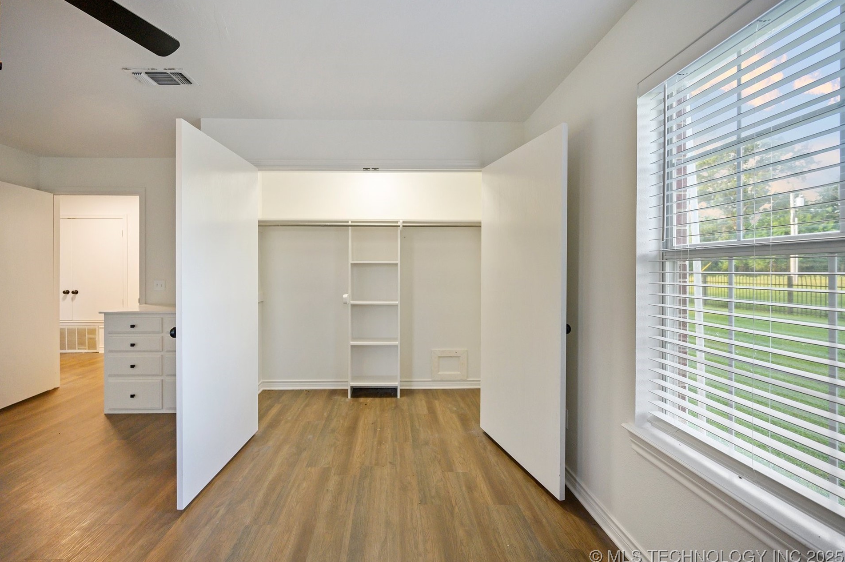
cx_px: 395
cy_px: 273
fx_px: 352
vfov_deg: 77.2
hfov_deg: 100.3
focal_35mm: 15
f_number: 4
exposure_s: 1/125
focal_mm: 14
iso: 800
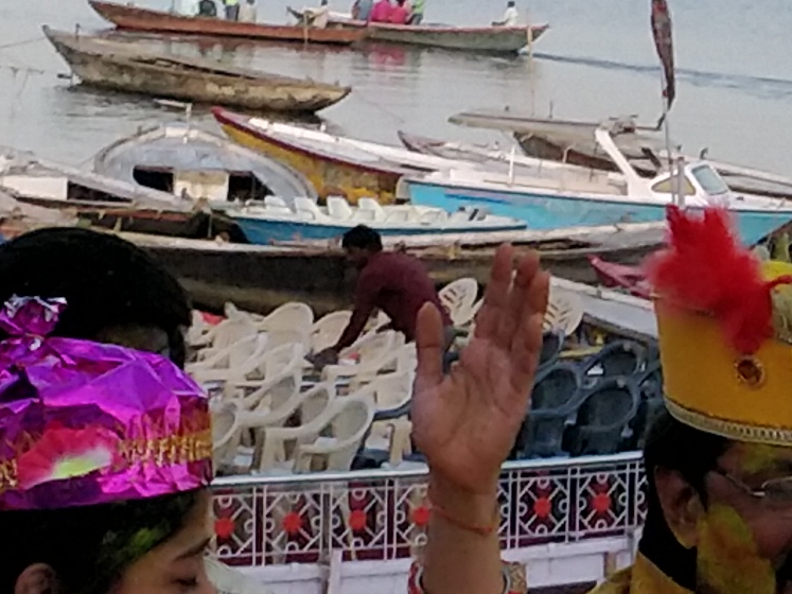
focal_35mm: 148
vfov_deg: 10.0
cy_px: 488
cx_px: 1396
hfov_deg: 12.3
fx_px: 3386
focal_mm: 4.1
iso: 200
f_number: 1.7
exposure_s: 1/723
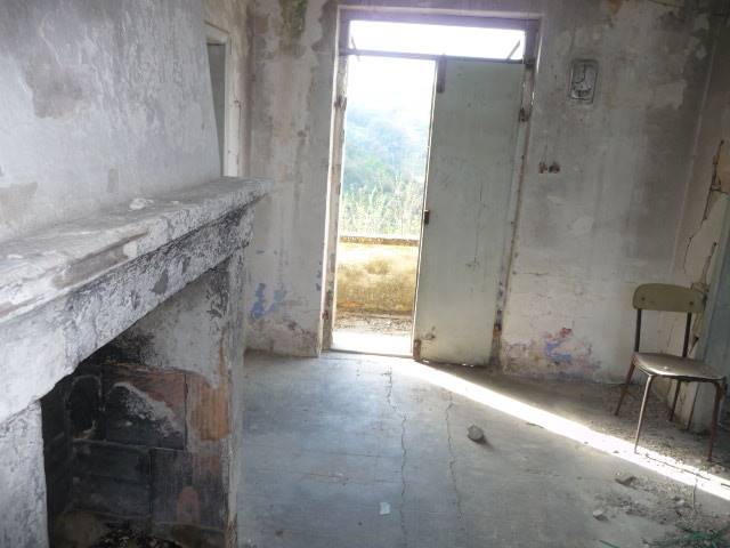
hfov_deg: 63.4
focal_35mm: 28
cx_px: 365
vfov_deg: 49.7
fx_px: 590
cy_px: 274
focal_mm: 4.7
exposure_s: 1/50
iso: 100
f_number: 3.3
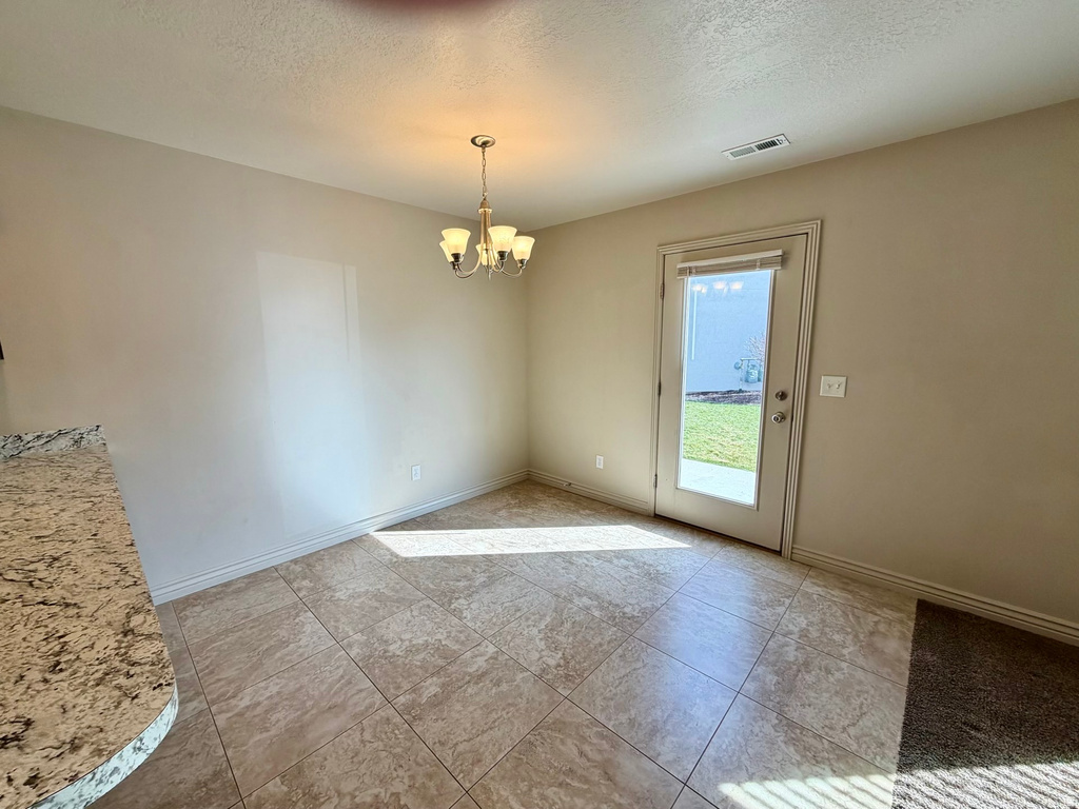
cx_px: 540
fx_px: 436
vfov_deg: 85.7
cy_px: 404
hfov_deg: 102.1
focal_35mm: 14
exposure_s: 1/127
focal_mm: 2.22
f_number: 2.2
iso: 40
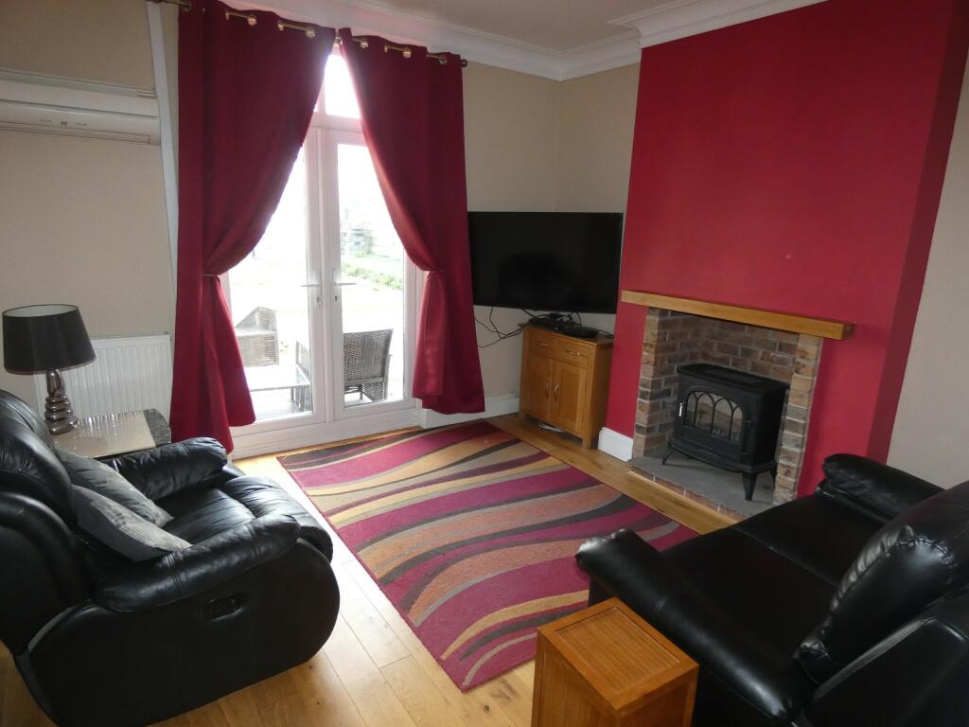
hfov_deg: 81.7
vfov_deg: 66.0
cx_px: 484
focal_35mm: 20
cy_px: 364
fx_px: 560
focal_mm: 3.6
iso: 400
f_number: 2.8
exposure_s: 1/60
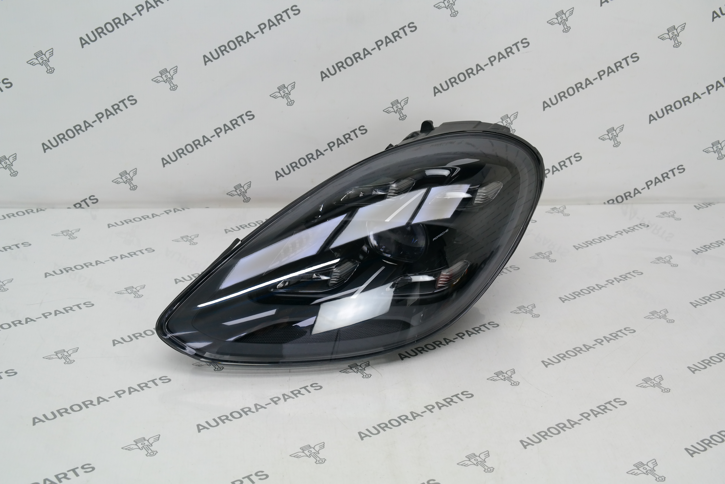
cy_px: 242
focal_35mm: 56
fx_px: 1128
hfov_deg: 35.6
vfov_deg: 24.2
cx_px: 362
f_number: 8
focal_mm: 37
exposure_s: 1/60
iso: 400
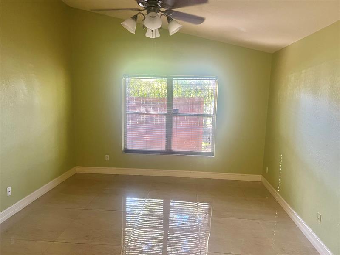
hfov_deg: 67.3
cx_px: 170
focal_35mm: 26
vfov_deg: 53.1
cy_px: 128
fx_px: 255
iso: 200
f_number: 1.5
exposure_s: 1/60
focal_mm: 5.7
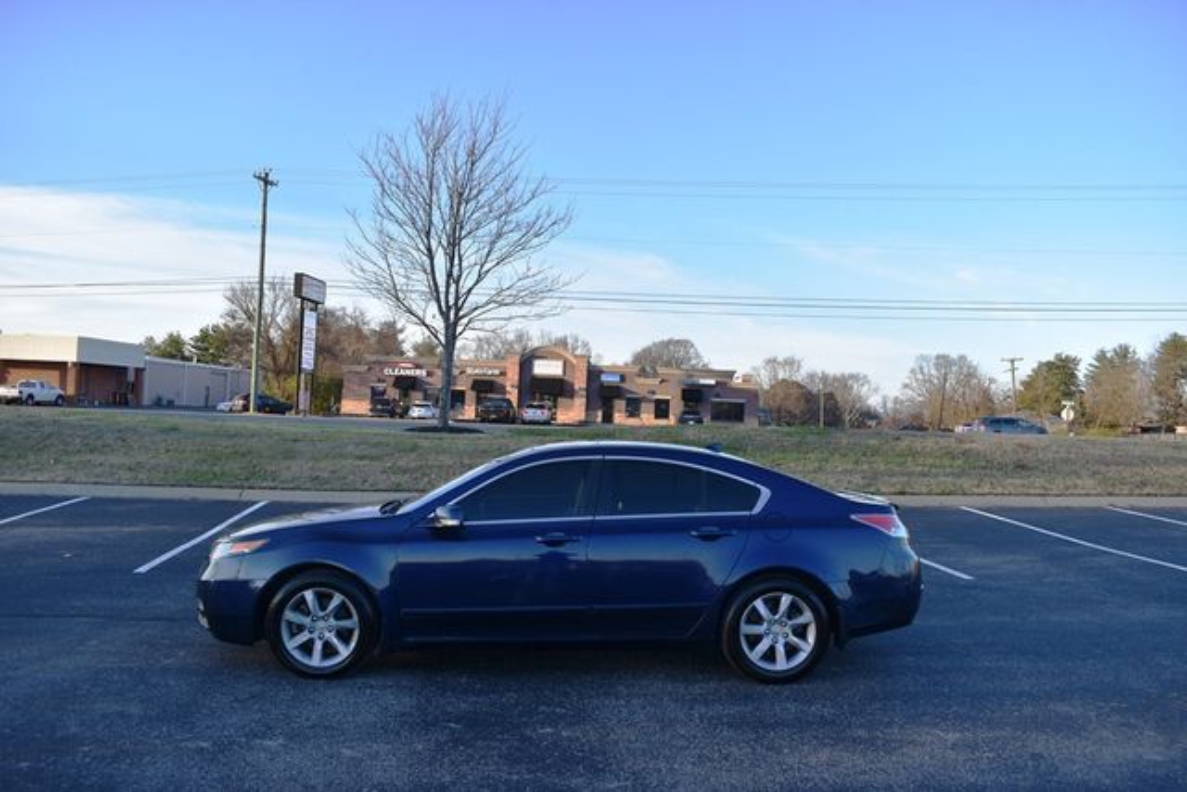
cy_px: 396
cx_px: 594
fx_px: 890
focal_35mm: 27
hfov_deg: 67.4
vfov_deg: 48.0
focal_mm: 18
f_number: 5.6
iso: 220
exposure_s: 1/250
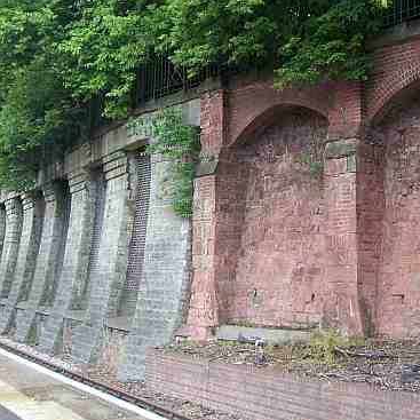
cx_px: 267
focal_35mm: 47
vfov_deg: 36.1
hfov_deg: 35.8
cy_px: 212
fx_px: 645
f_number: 3.9
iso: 64
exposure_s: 1/60
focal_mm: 6.4
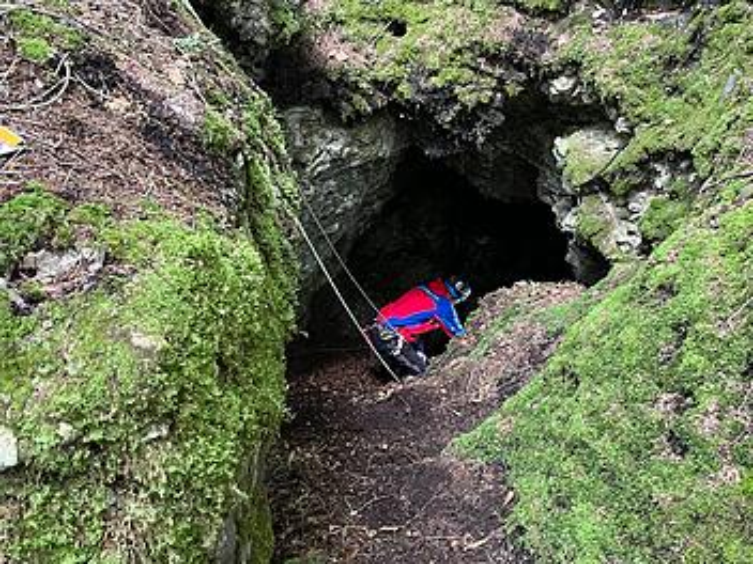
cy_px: 282
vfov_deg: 53.1
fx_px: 566
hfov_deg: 67.3
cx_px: 376
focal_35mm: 26
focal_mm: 5.1
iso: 200
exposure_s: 1/60
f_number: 1.6
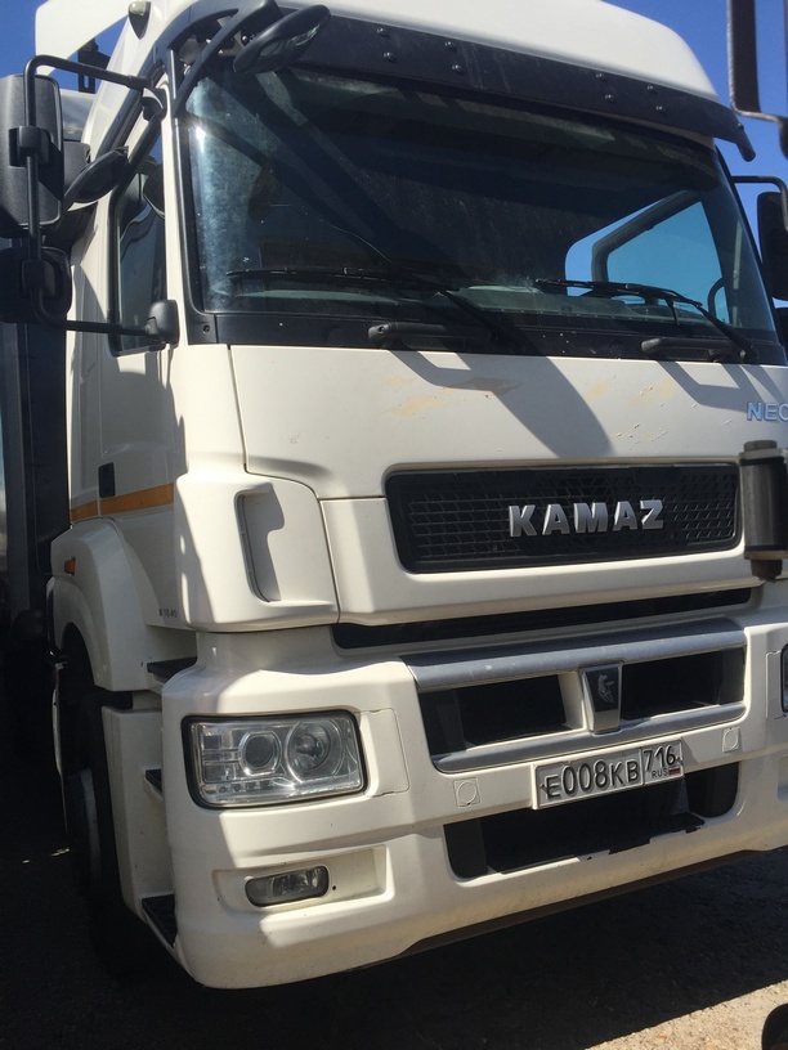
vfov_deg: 61.7
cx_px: 394
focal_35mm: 29
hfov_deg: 48.2
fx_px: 880
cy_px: 525
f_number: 2.2
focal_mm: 4.15
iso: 32
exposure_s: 1/2326
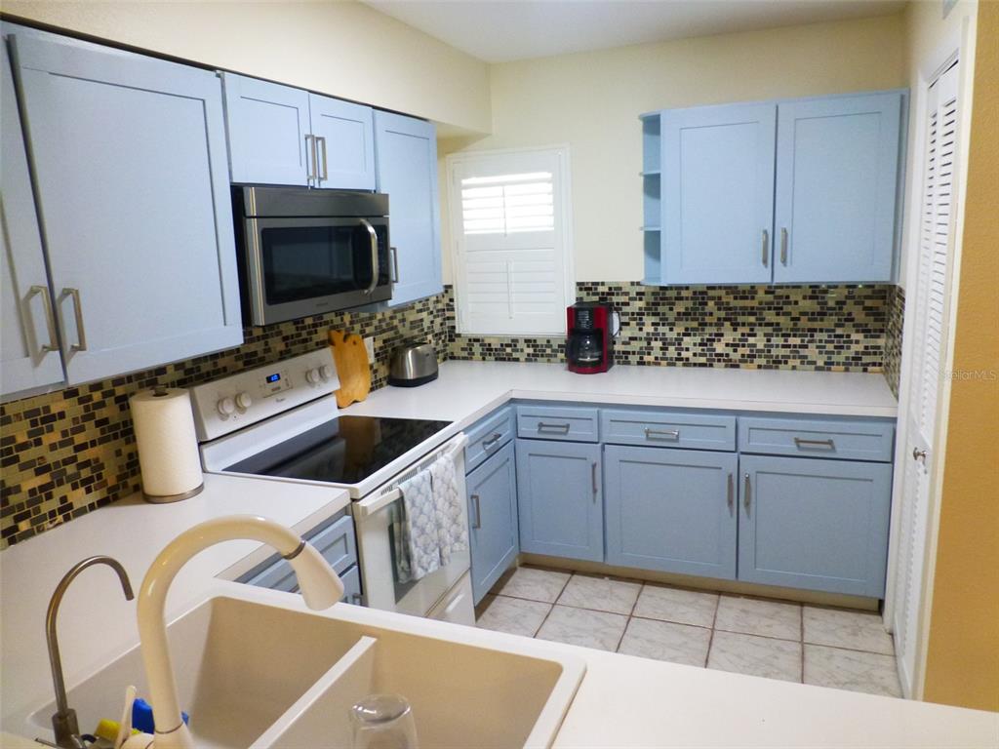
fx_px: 693
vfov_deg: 56.8
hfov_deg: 71.6
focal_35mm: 24
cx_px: 500
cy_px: 374
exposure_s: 1/25
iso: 400
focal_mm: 4.3
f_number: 3.3
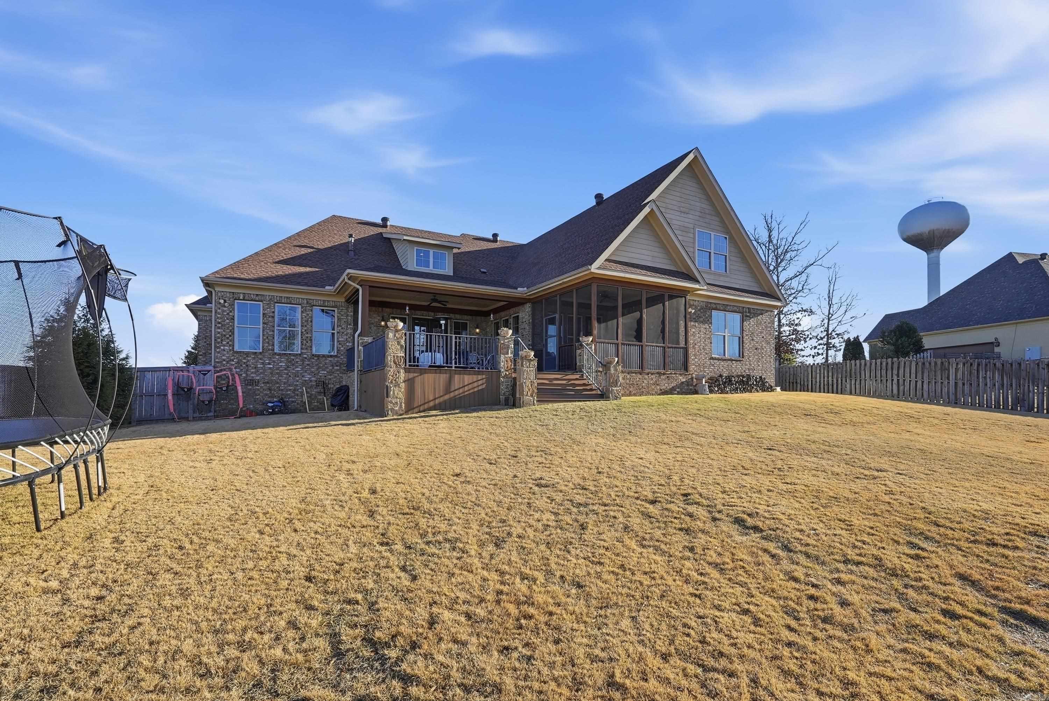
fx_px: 466
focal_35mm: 16
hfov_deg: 96.7
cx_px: 524
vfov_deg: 73.8
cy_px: 350
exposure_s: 1/1000
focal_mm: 16
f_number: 9
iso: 250
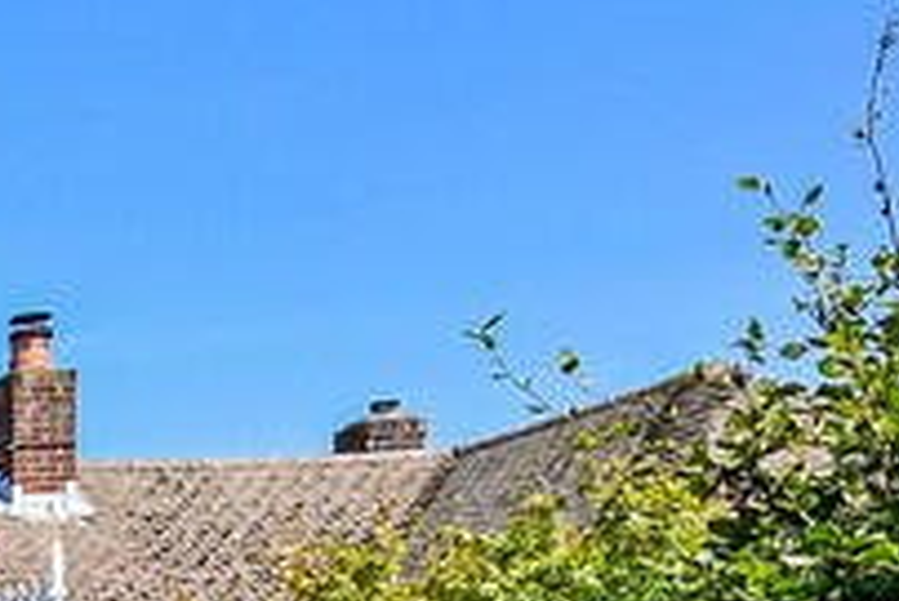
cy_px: 732
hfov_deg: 15.7
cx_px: -1202
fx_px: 1774
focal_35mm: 71
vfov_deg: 18.2
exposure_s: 1/160
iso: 100
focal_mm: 14
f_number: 9
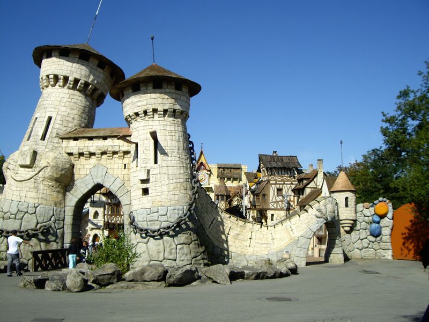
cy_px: 161
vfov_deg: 37.7
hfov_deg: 49.0
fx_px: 471
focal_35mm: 38
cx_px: 214
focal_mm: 6.2
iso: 50
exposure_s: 1/400
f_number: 4.3
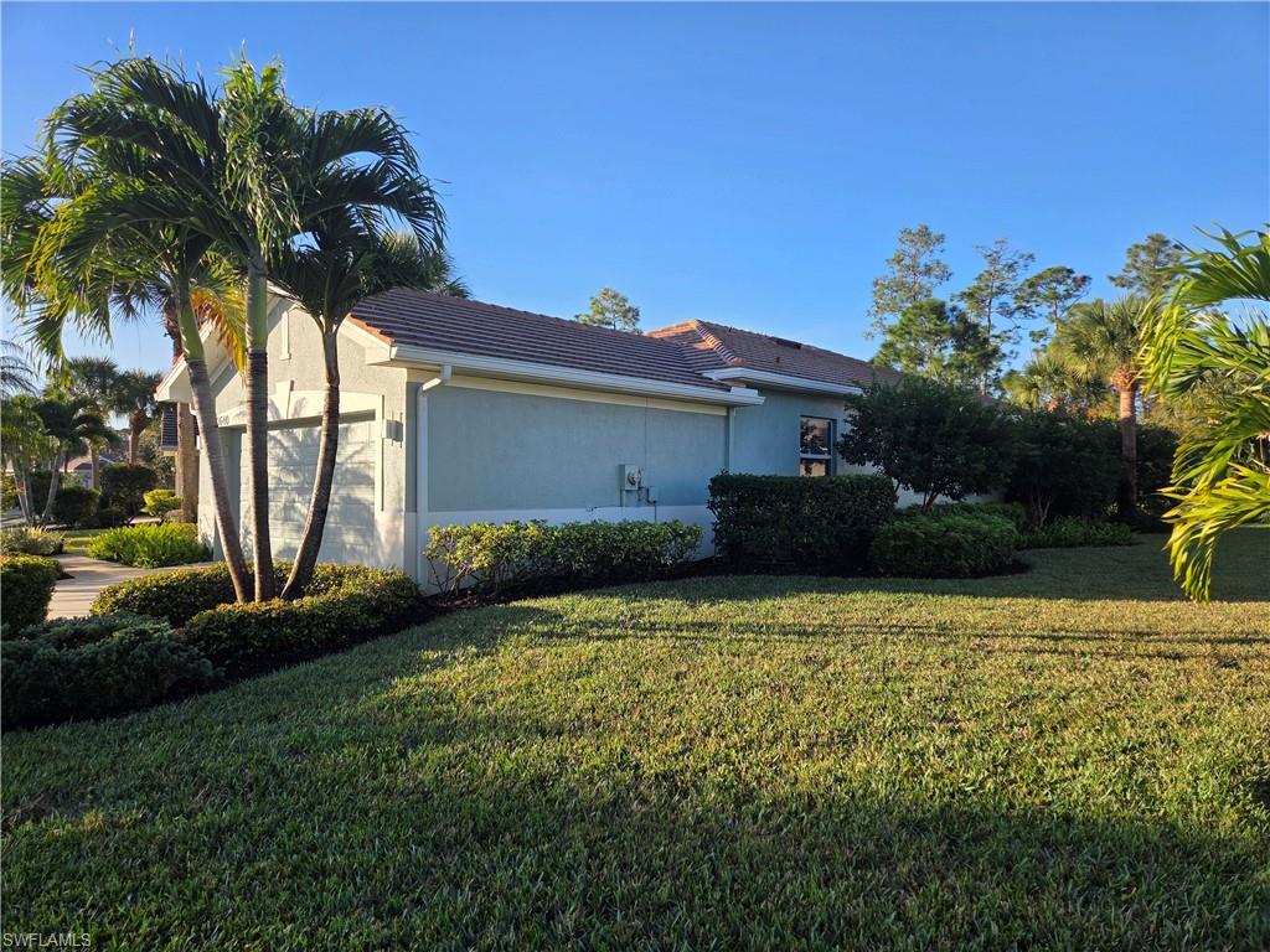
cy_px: 476
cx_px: 635
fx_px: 844
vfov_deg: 58.9
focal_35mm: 23
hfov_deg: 73.9
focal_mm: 5.4
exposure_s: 1/2082
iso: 80
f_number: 1.8
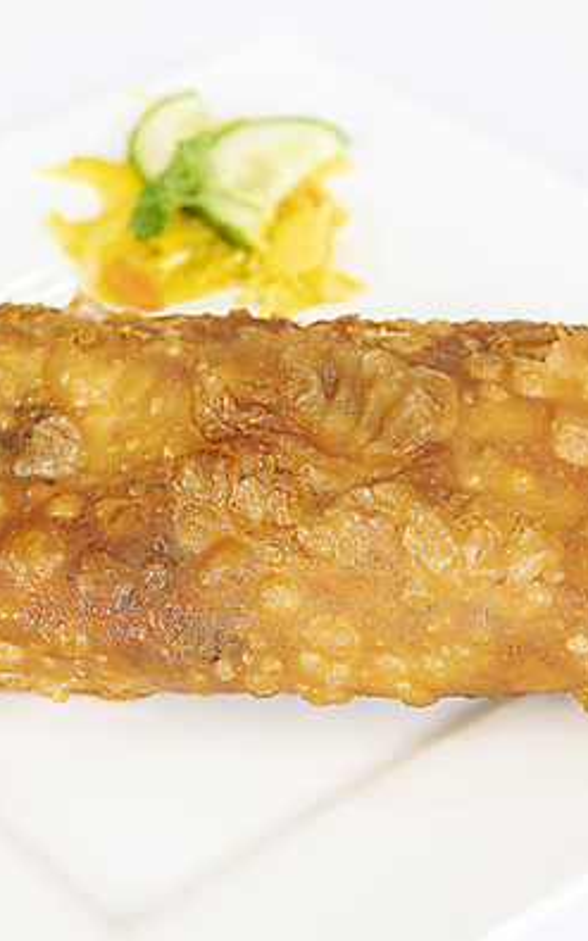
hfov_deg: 13.6
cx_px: 212
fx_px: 2461
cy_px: 474
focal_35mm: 96
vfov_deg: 21.6
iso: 200
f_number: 7.1
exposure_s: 1/8
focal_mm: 62
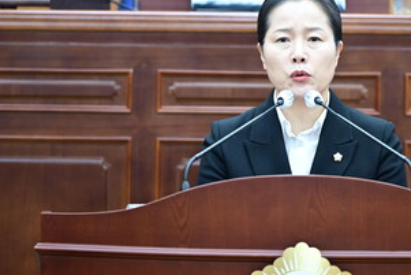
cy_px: 38
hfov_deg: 5.2
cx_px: 266
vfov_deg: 3.4
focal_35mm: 399
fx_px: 4557
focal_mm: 200
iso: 1000
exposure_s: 1/160
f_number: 2.8
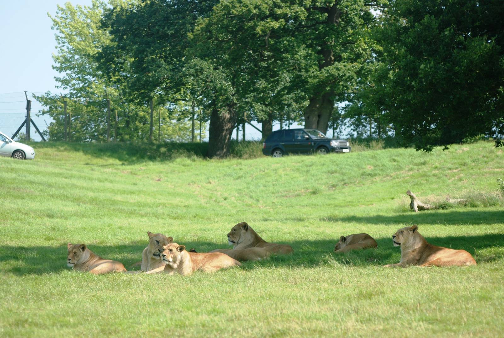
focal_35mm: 180
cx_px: 252
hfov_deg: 11.4
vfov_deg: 7.7
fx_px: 2523
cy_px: 169
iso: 200
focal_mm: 120
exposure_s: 1/500
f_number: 5.6
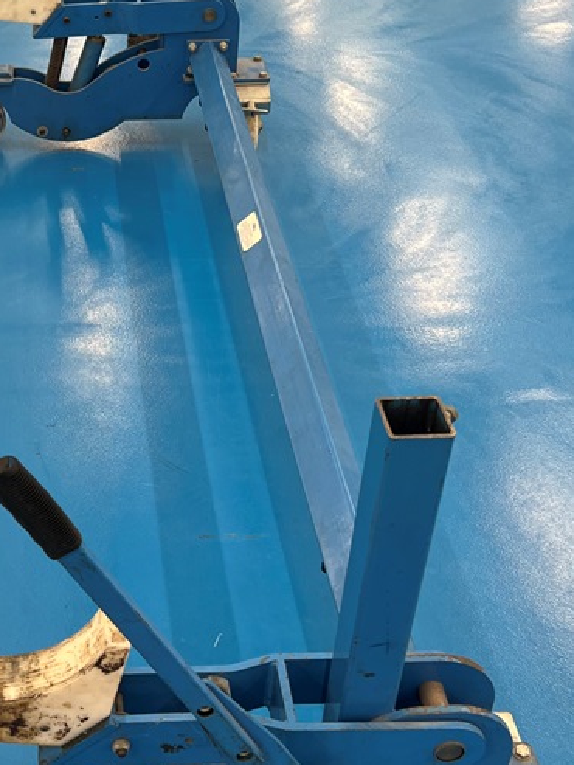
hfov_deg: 26.6
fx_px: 1193
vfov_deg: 35.5
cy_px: 399
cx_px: 121
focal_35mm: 54
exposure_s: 1/100
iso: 80
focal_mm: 5.7
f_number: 1.5
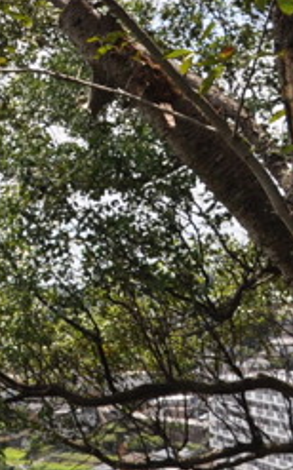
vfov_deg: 18.3
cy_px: 192
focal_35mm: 114
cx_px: -411
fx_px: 1459
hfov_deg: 10.0
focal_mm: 18
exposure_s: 1/320
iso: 200
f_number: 10
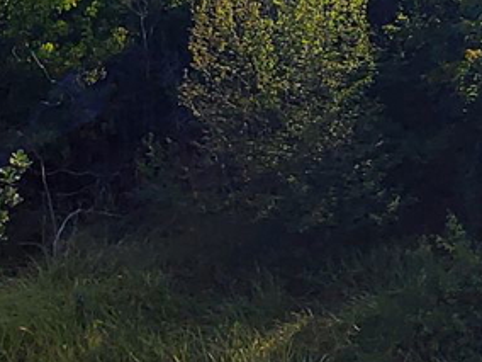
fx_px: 919
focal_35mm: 66
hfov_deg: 28.9
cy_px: -122
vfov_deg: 20.2
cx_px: 363
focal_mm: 1.95
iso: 50
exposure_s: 1/2347
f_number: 2.2
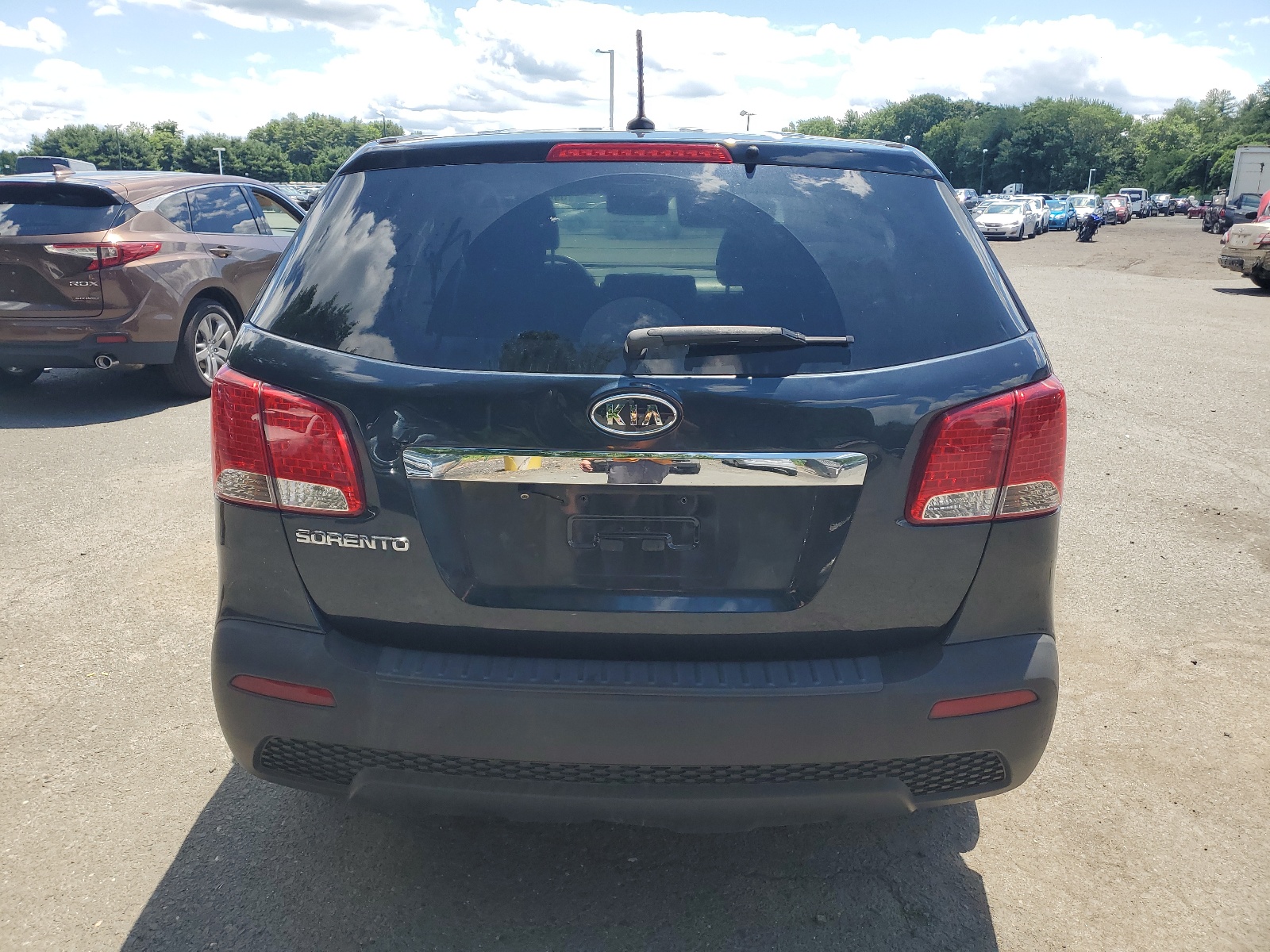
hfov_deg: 67.3
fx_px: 954
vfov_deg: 53.1
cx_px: 635
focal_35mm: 26
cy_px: 476
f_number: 1.5
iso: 50
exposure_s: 1/2000
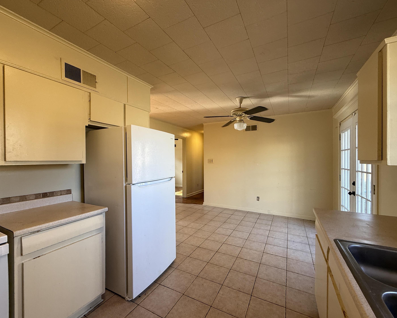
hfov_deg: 96.8
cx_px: 197
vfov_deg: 84.0
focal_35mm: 15
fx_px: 176
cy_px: 162
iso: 125
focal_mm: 2.22
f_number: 2.2
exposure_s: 1/120
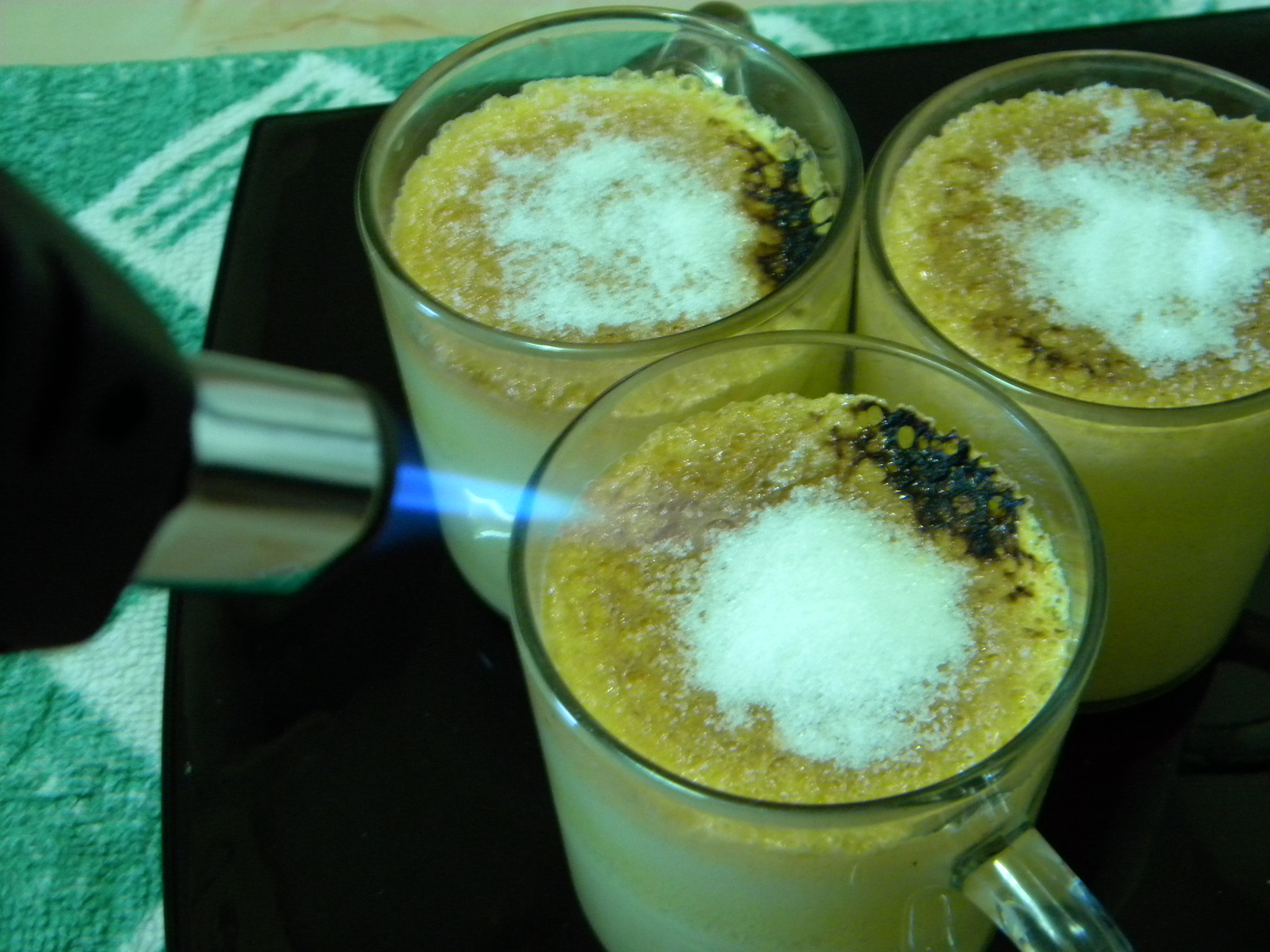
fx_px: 1724
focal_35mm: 47
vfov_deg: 30.9
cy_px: 476
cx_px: 635
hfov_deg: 40.4
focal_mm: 8.6
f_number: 3.9
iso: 400
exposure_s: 1/27.2
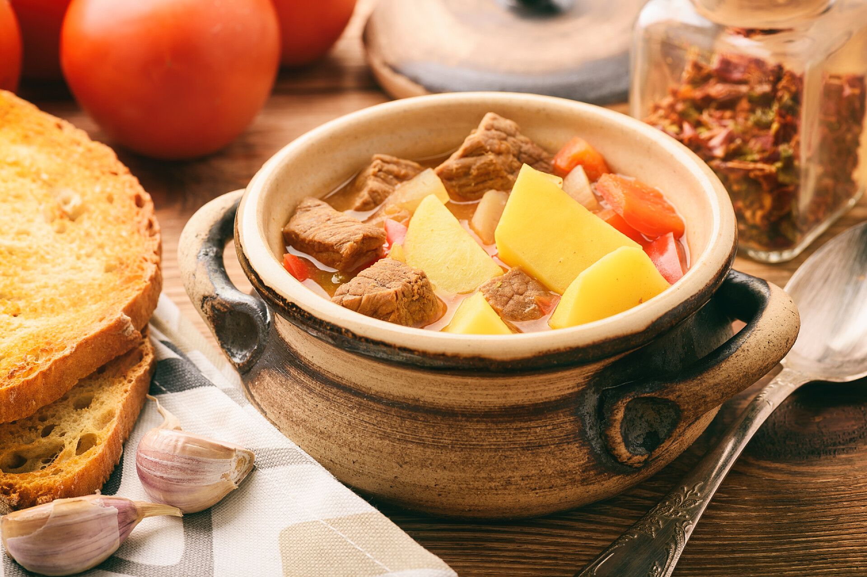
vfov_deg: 13.0
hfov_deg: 19.5
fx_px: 2527
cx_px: 434
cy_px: 288
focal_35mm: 105
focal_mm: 105
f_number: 11
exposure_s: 1/200
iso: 100
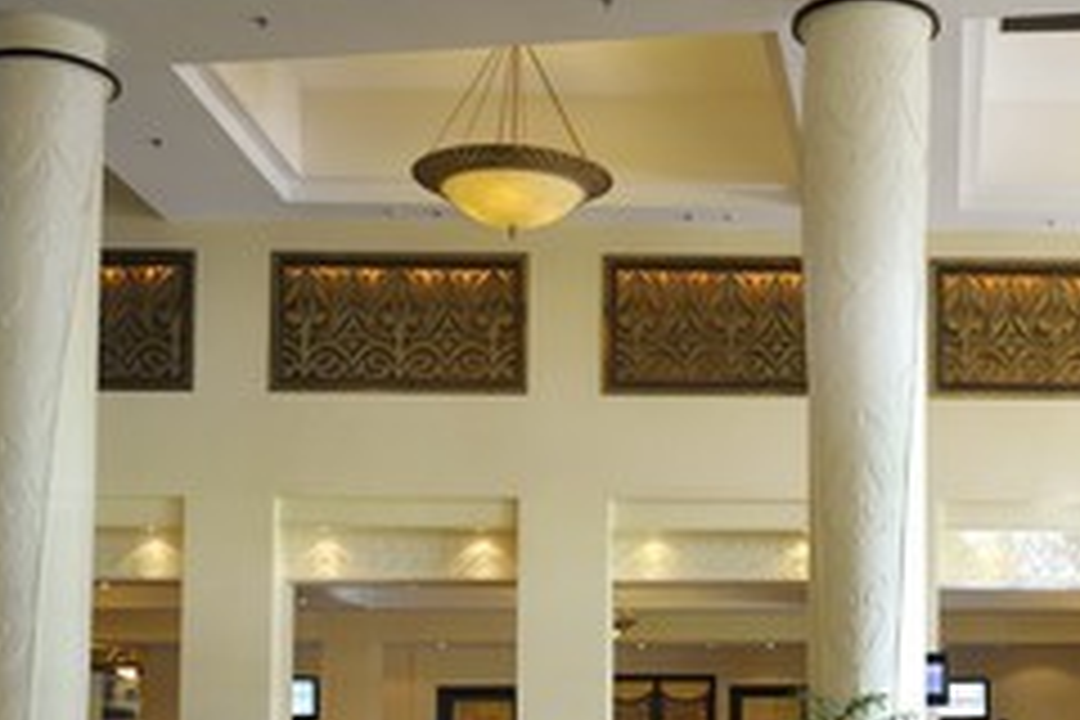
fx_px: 1680
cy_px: 598
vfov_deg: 23.7
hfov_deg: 34.6
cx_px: 860
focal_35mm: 56
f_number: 4
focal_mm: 32
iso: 800
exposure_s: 1/60
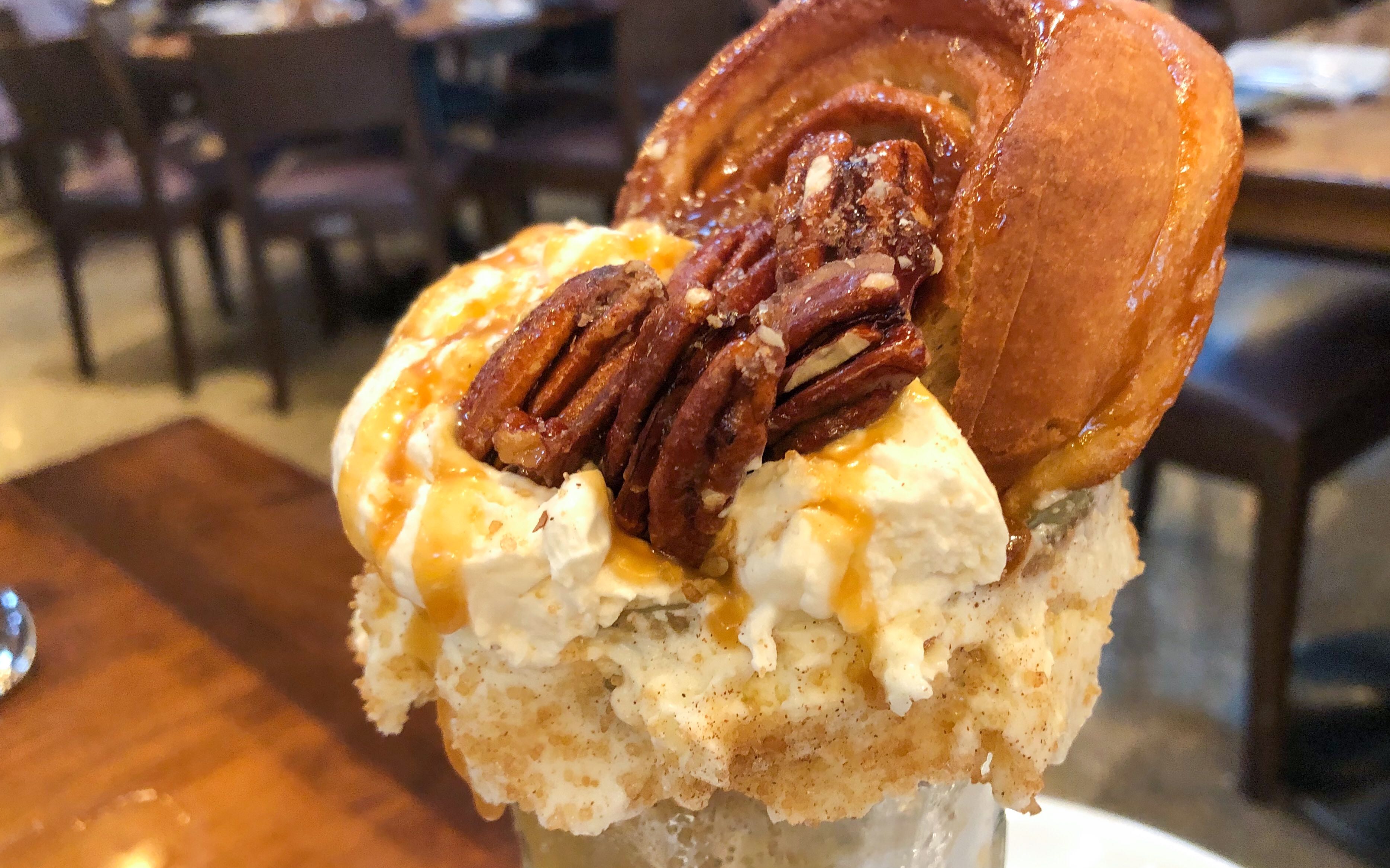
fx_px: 1212
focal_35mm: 32
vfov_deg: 39.4
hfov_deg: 59.6
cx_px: 744
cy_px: 406
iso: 64
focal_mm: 3.99
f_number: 1.8
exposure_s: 1/15
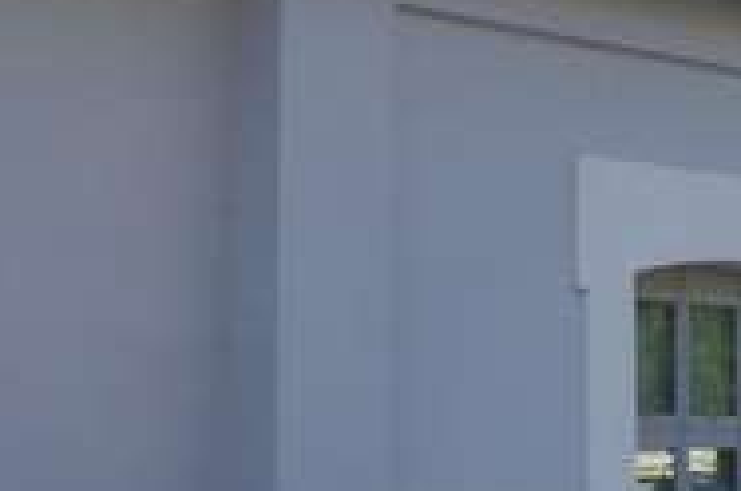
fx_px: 2199
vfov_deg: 12.8
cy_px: 226
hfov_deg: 16.9
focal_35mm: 107
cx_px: 1193
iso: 160
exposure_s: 1/320
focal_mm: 4.5
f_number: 3.1
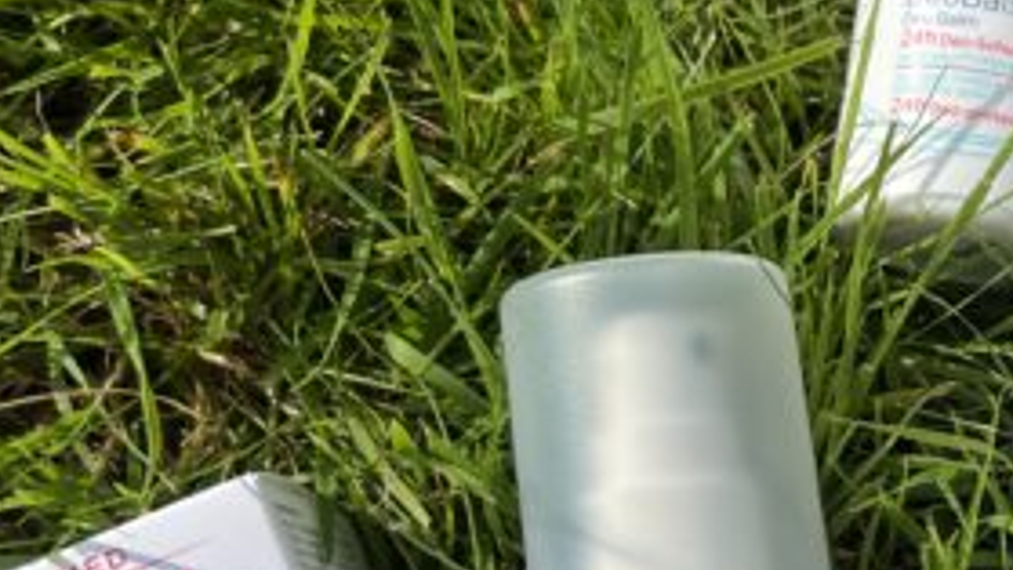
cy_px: 447
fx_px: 2095
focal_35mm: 78
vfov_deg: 15.4
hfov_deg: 25.1
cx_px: 1129
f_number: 1.5
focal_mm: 5.7
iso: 50
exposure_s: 1/9434
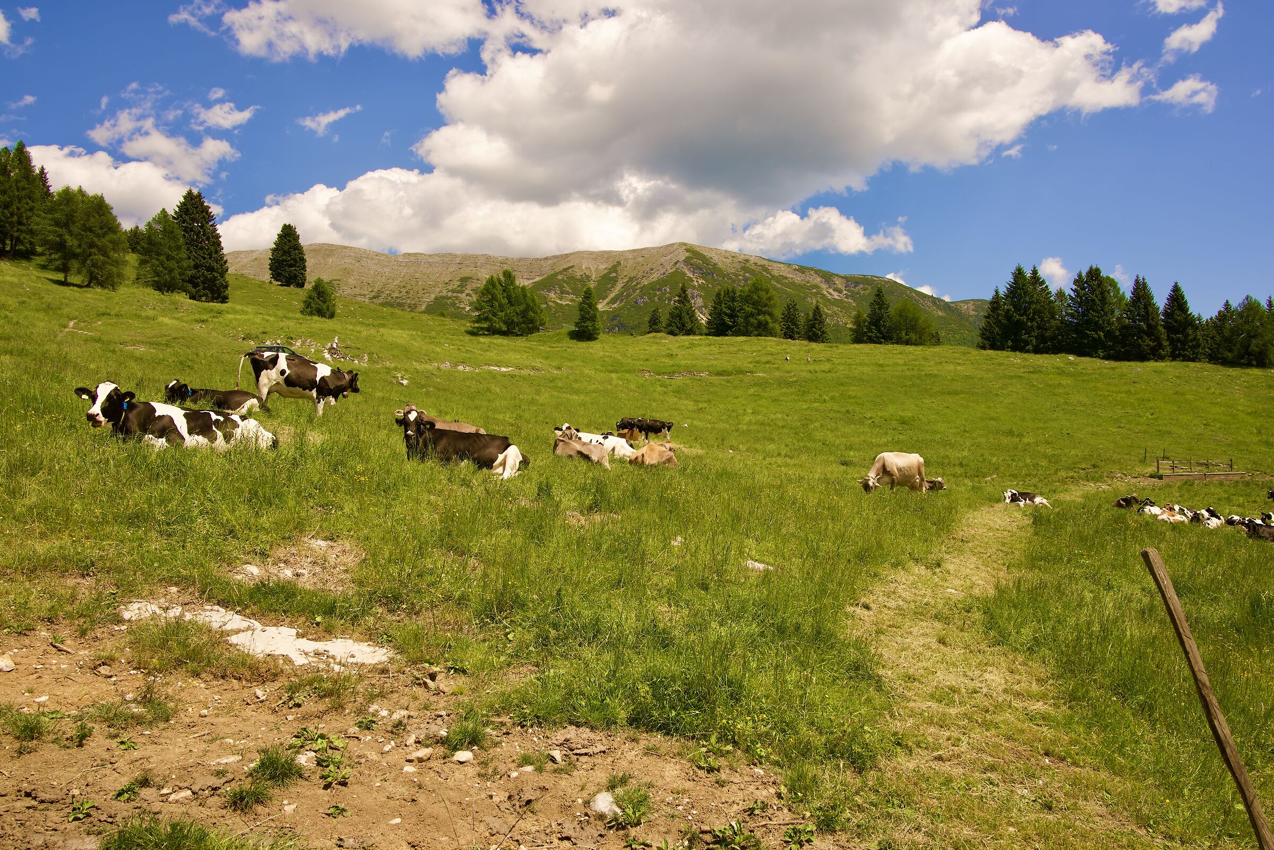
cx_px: 637
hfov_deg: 73.7
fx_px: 850
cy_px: 425
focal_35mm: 24
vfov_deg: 53.2
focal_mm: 24
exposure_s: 1/200
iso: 100
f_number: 10
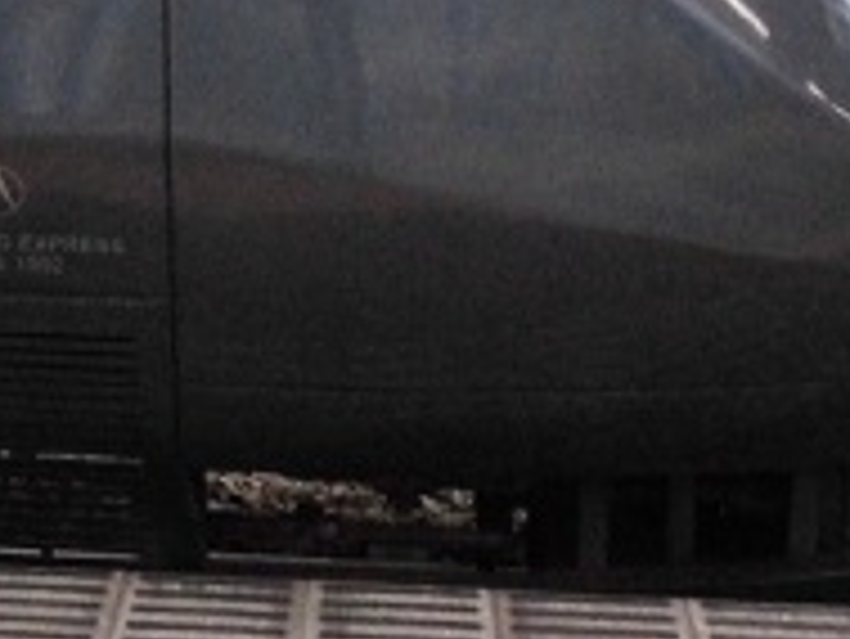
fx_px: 1818
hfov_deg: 25.7
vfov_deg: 18.6
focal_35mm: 74
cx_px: 126
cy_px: -178
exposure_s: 1/60
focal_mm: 4.99
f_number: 3.2
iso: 800
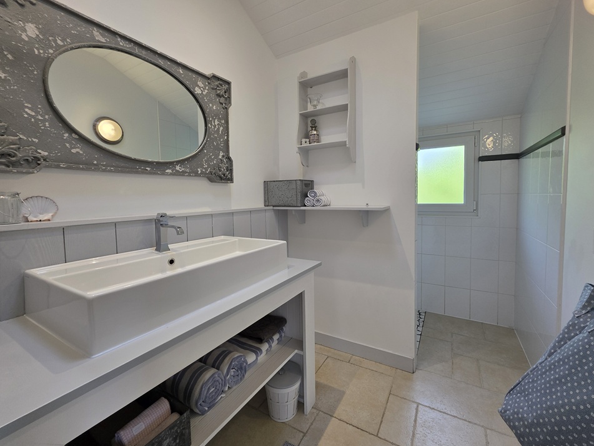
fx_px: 240
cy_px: 210
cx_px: 305
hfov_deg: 102.0
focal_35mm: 14
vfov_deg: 85.6
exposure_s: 1/100
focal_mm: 2.2
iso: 64
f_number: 1.9
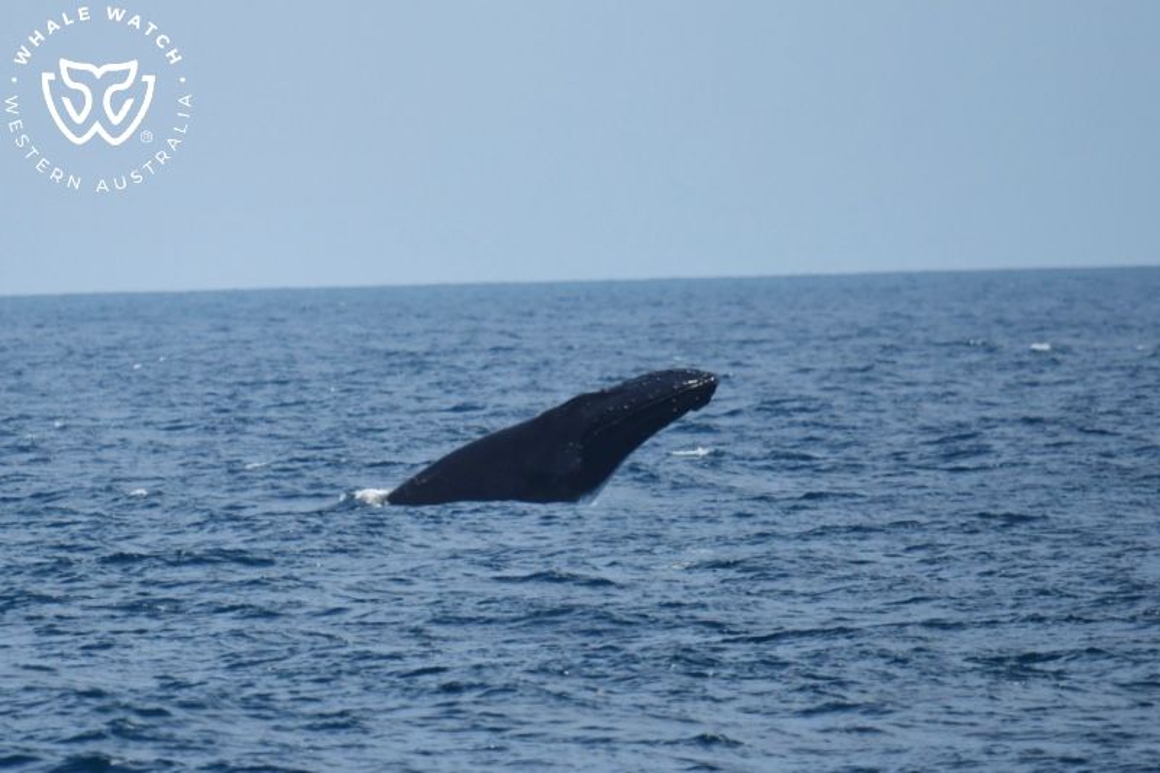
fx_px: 19328
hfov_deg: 3.4
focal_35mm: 600
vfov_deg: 2.3
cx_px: 580
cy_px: 386
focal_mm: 600
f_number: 6.3
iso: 800
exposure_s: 1/8000
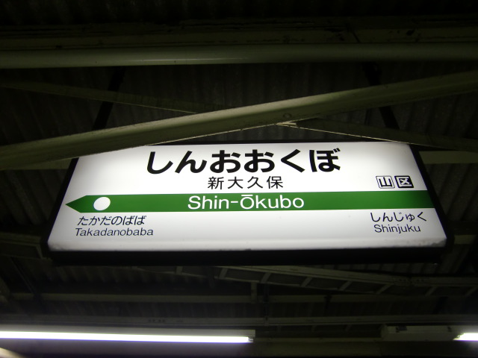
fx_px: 387
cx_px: 239
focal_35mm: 28
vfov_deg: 49.7
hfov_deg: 63.4
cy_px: 179
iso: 100
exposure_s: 1/60
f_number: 2.6
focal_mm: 4.9
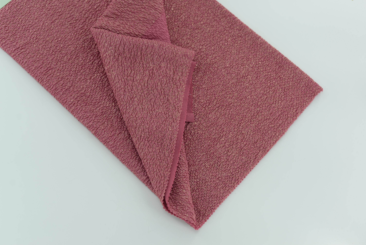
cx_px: 183
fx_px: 509
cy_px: 122
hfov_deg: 39.6
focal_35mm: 50
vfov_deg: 27.0
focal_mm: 50
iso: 100
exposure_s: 1/160
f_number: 4
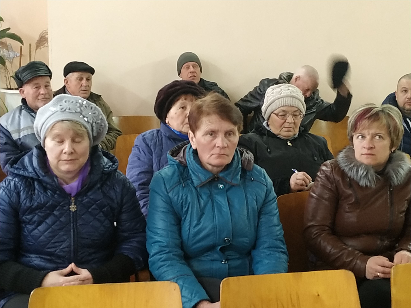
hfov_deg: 71.6
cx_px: 206
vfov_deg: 56.8
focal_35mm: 24
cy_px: 154
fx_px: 285
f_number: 1.9
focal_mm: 3.94
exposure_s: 1/20
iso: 400
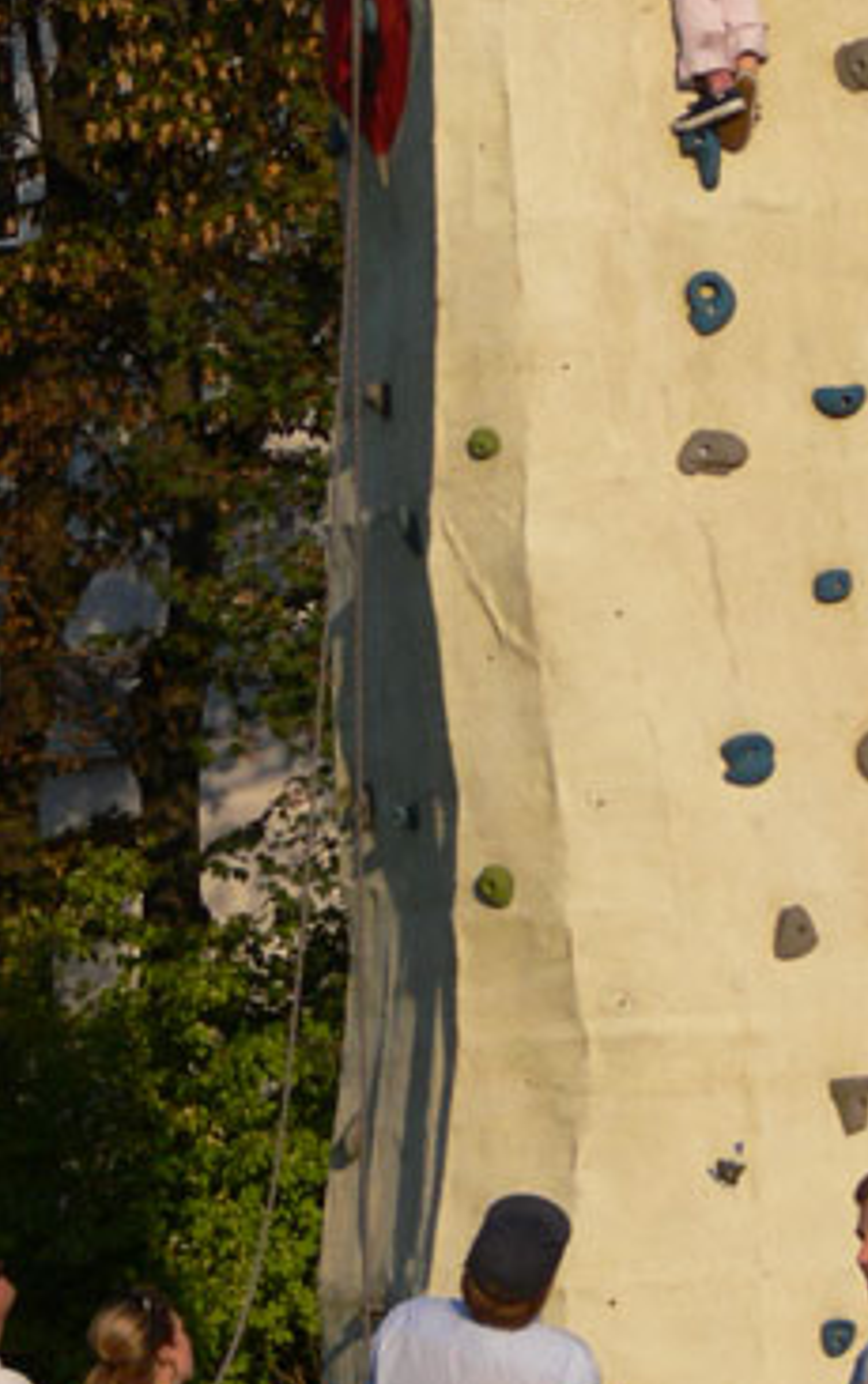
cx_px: 577
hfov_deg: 4.7
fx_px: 10539
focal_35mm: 279
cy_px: 737
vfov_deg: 7.5
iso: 100
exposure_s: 1/800
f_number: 5
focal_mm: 24.1
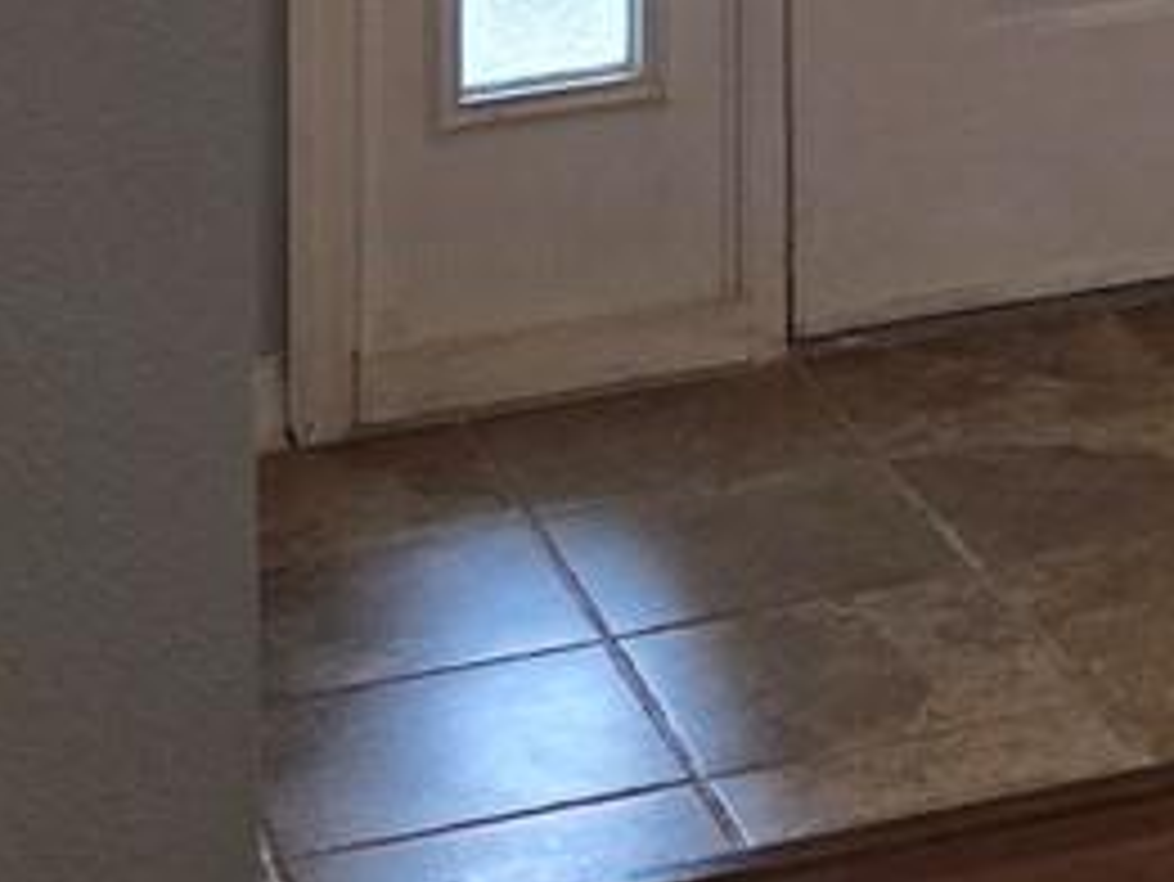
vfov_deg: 9.4
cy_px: -1269
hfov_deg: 13.4
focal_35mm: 141
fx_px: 4784
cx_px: 1646
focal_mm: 5.4
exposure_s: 1/120
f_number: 1.8
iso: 200
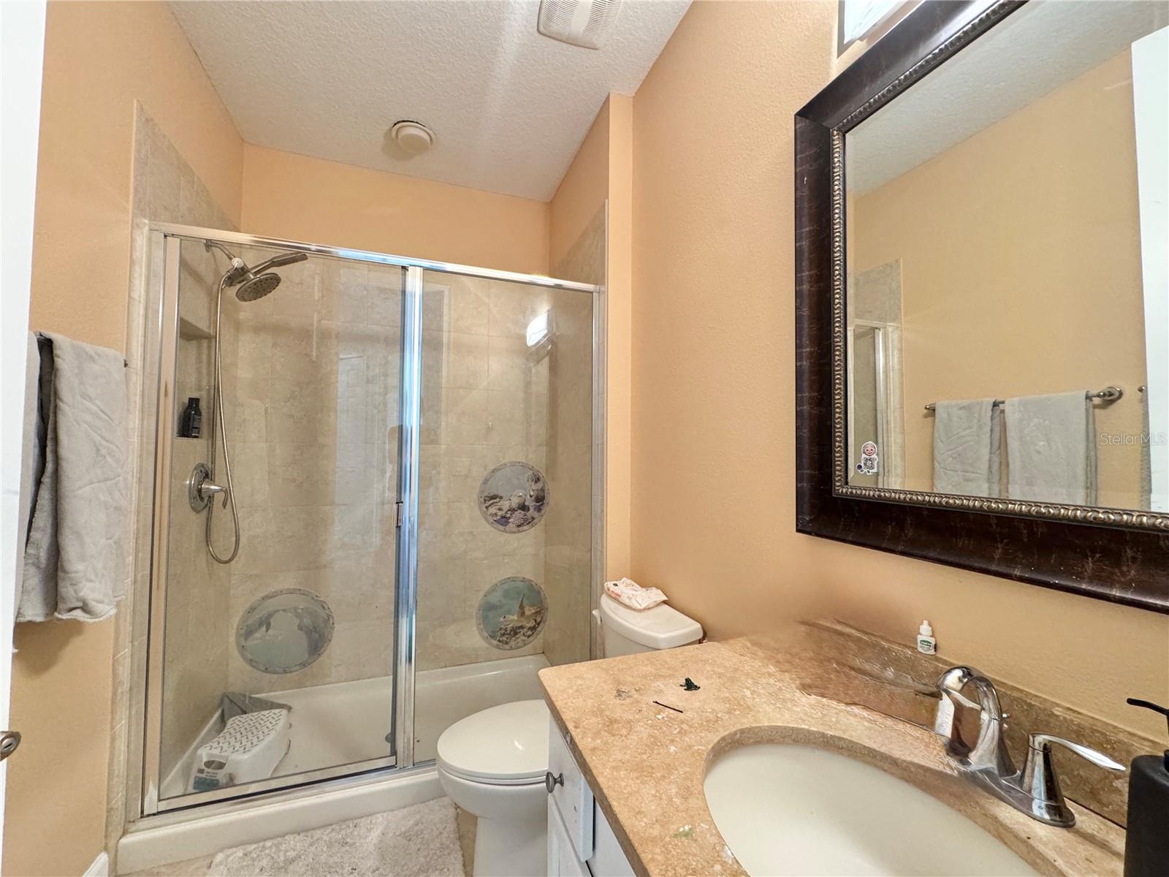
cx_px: 584
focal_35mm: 14
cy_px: 438
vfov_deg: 85.7
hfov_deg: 102.1
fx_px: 473
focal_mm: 2.22
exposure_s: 1/60
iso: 400
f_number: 2.2
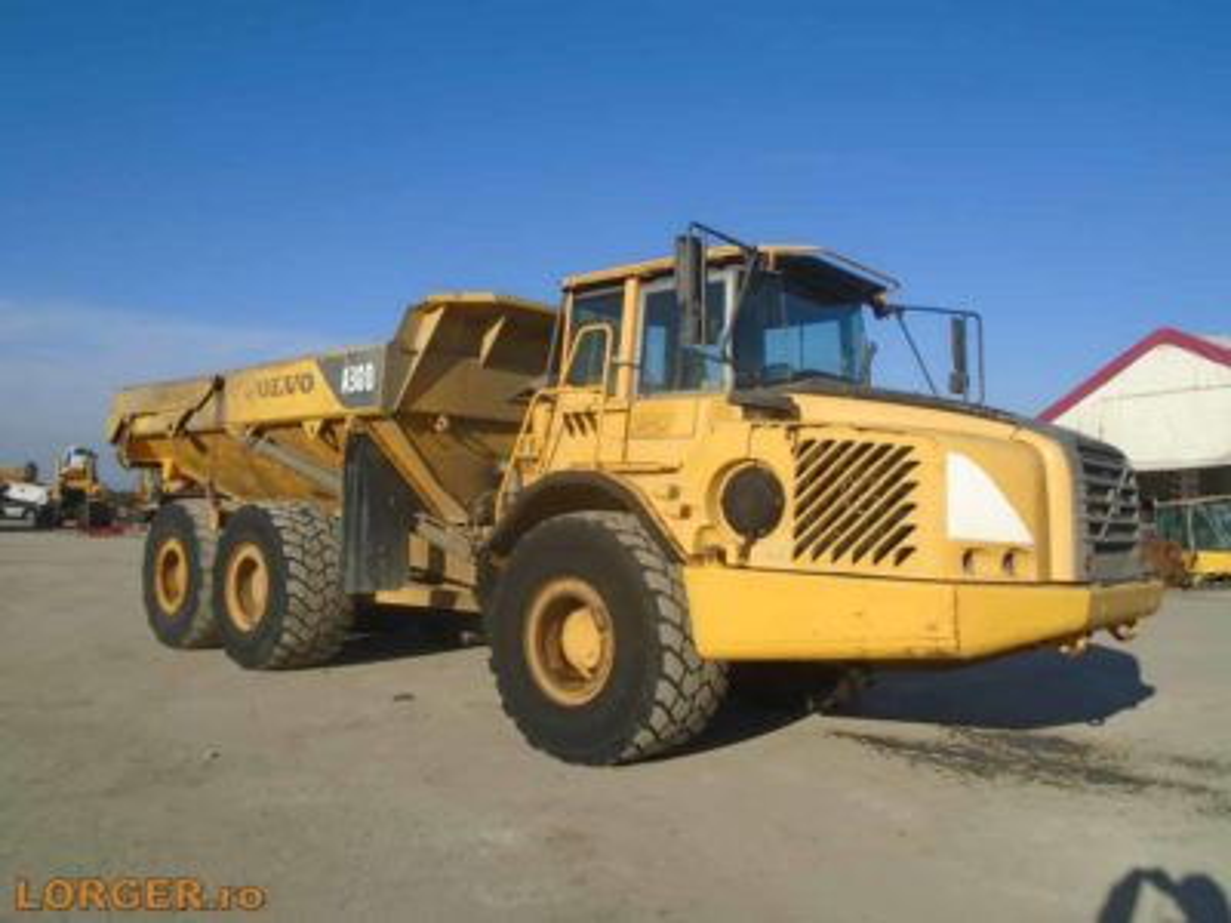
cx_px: 616
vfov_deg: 53.1
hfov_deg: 67.3
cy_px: 462
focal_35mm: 26
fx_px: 925
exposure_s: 1/250
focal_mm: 4.6
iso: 100
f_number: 8
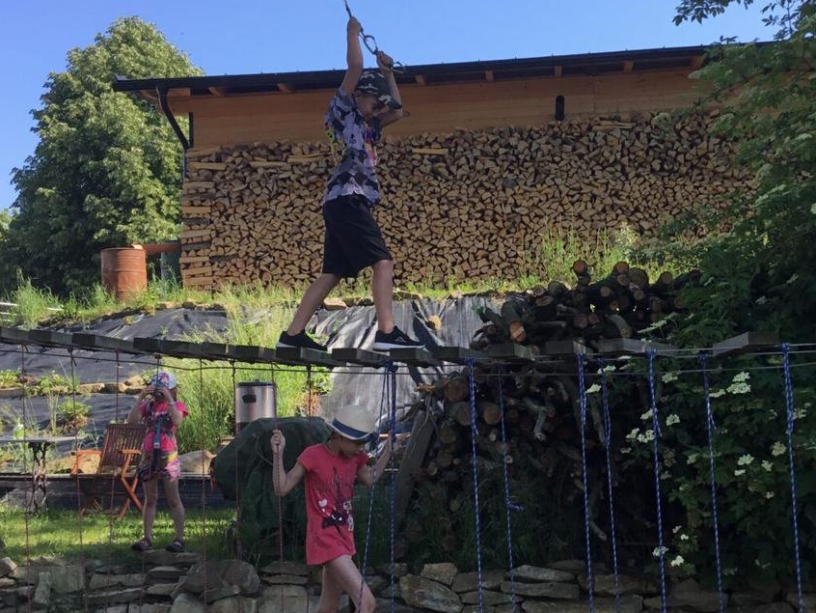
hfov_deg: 38.8
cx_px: 462
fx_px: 1155
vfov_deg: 29.7
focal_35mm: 49
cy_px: 319
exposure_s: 1/420
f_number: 2.4
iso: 25
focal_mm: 3.3
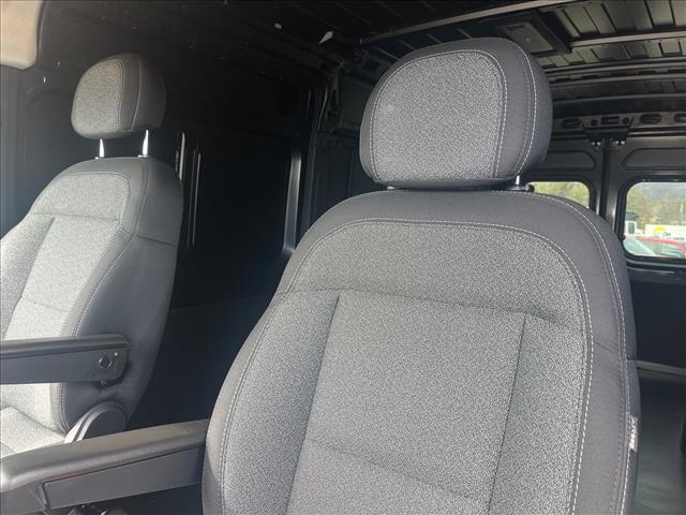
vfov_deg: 53.1
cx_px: 343
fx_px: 515
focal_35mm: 26
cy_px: 258
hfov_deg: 67.3
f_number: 1.6
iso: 50
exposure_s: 1/121
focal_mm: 5.1
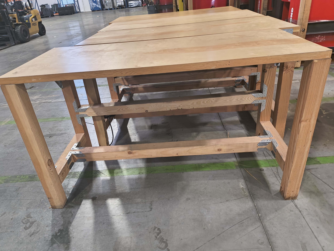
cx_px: 167
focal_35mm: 25
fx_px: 241
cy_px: 126
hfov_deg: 69.4
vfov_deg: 54.9
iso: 1338
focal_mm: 4.68
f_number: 1.7
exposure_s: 1/60
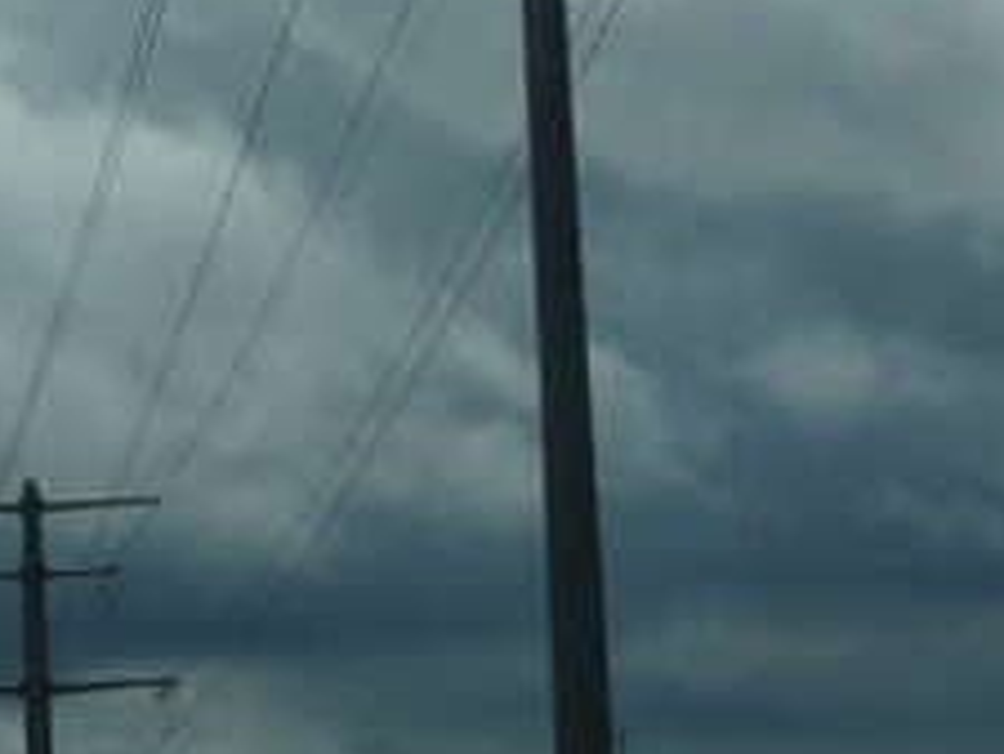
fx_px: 5775
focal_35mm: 199
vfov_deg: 7.3
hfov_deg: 9.9
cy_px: -433
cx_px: 54
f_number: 5
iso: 80
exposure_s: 1/2000
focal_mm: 9.52
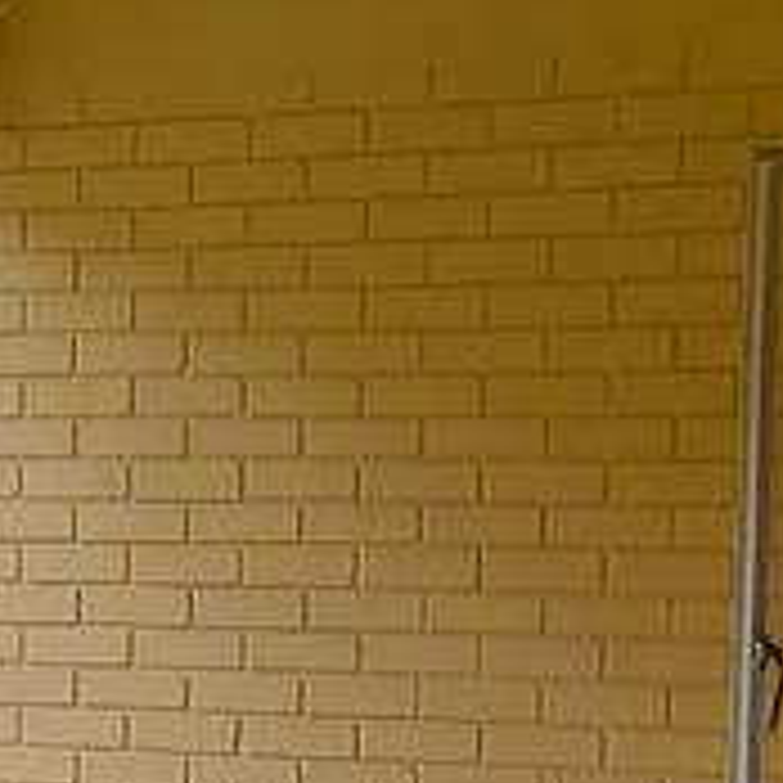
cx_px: -9
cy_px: 652
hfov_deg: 25.2
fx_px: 1663
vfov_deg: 25.9
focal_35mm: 65
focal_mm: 1.64
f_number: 2.2
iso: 40
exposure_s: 1/170
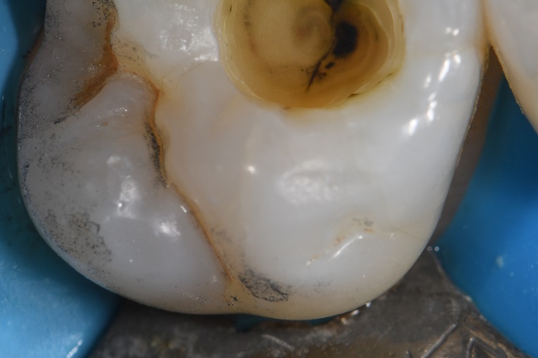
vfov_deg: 5.0
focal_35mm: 275
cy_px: 63
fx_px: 4108
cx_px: 296
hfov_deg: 7.5
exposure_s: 1/160
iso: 200
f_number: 32
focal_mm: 105
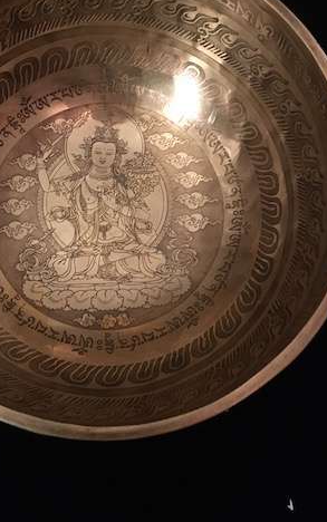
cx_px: 107
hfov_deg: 30.3
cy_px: 192
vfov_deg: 46.7
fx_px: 598
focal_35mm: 42
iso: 400
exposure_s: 1/17
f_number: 2.2
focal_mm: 4.15
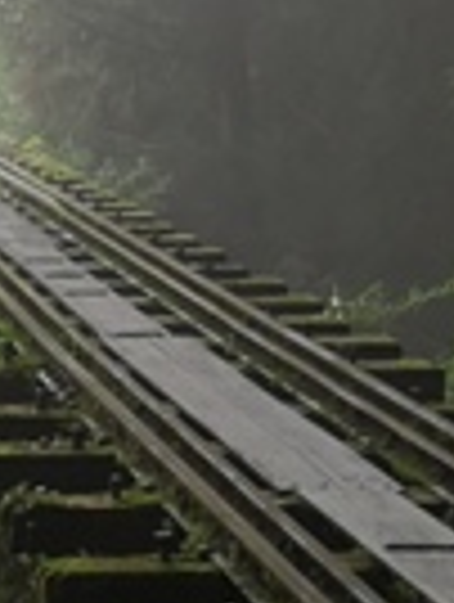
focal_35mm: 161
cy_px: 54
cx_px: -126
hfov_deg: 9.1
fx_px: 2807
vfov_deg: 12.2
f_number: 1.8
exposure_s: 1/60
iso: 64
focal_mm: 3.95
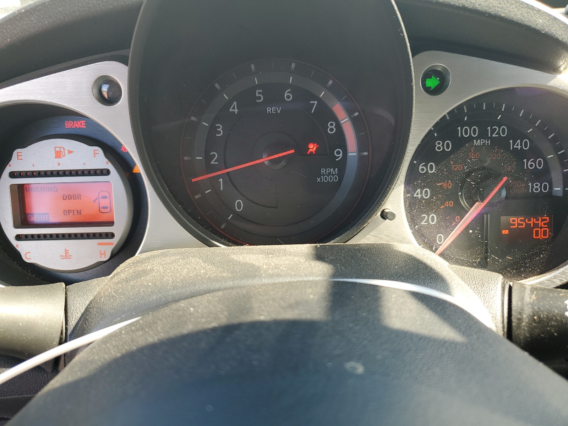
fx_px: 427
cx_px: 284
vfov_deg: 53.1
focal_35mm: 26
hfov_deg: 67.3
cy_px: 213
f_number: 1.5
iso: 50
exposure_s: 1/172
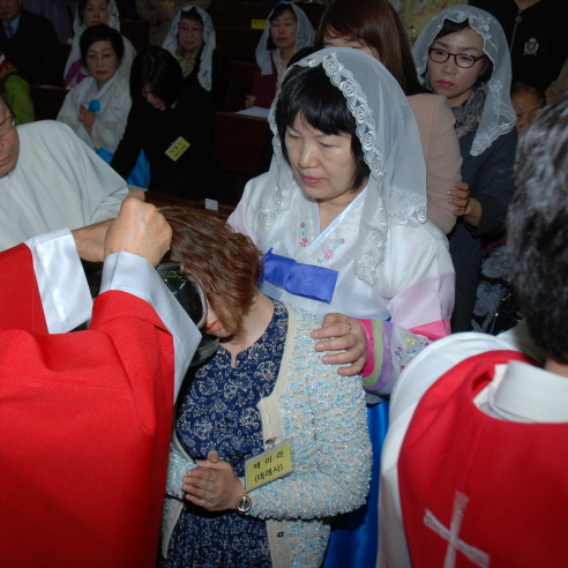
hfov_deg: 38.6
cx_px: 180
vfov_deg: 39.2
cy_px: 288
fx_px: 798
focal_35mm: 43
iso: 200
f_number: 7.1
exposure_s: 1/60
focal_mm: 22
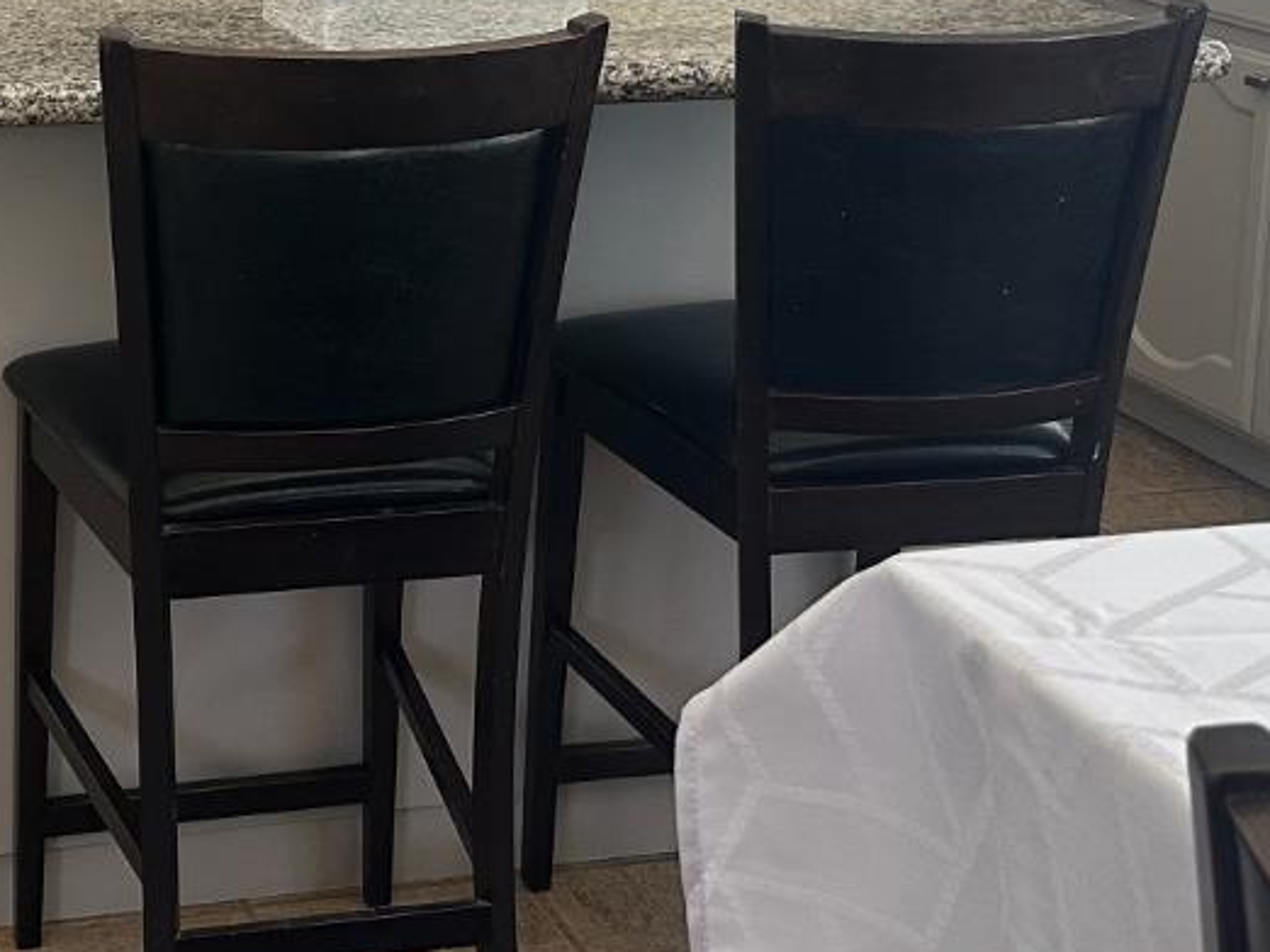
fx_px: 2530
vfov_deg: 20.6
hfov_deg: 27.3
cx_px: 156
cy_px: 13
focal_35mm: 69
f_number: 1.78
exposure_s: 1/92
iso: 250
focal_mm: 6.86
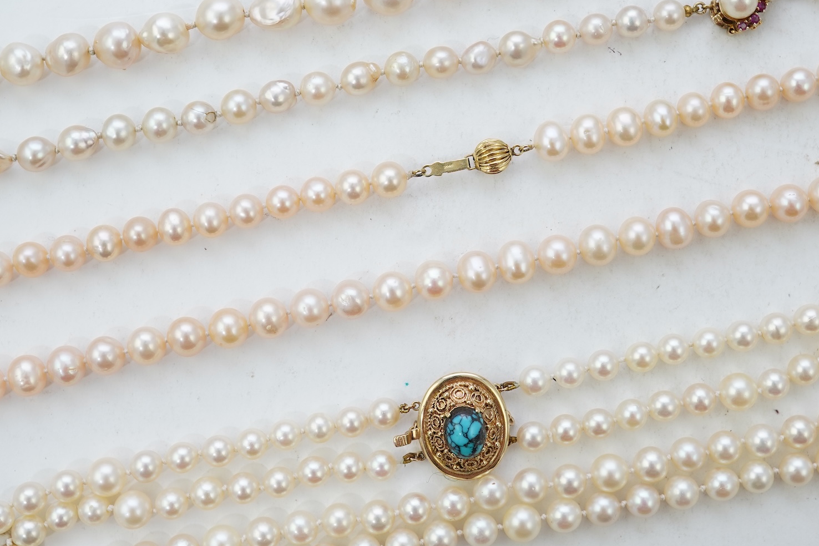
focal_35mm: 60
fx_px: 1365
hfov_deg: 33.4
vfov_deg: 22.6
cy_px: 233
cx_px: 448
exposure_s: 1/40
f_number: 14
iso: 400
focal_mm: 30
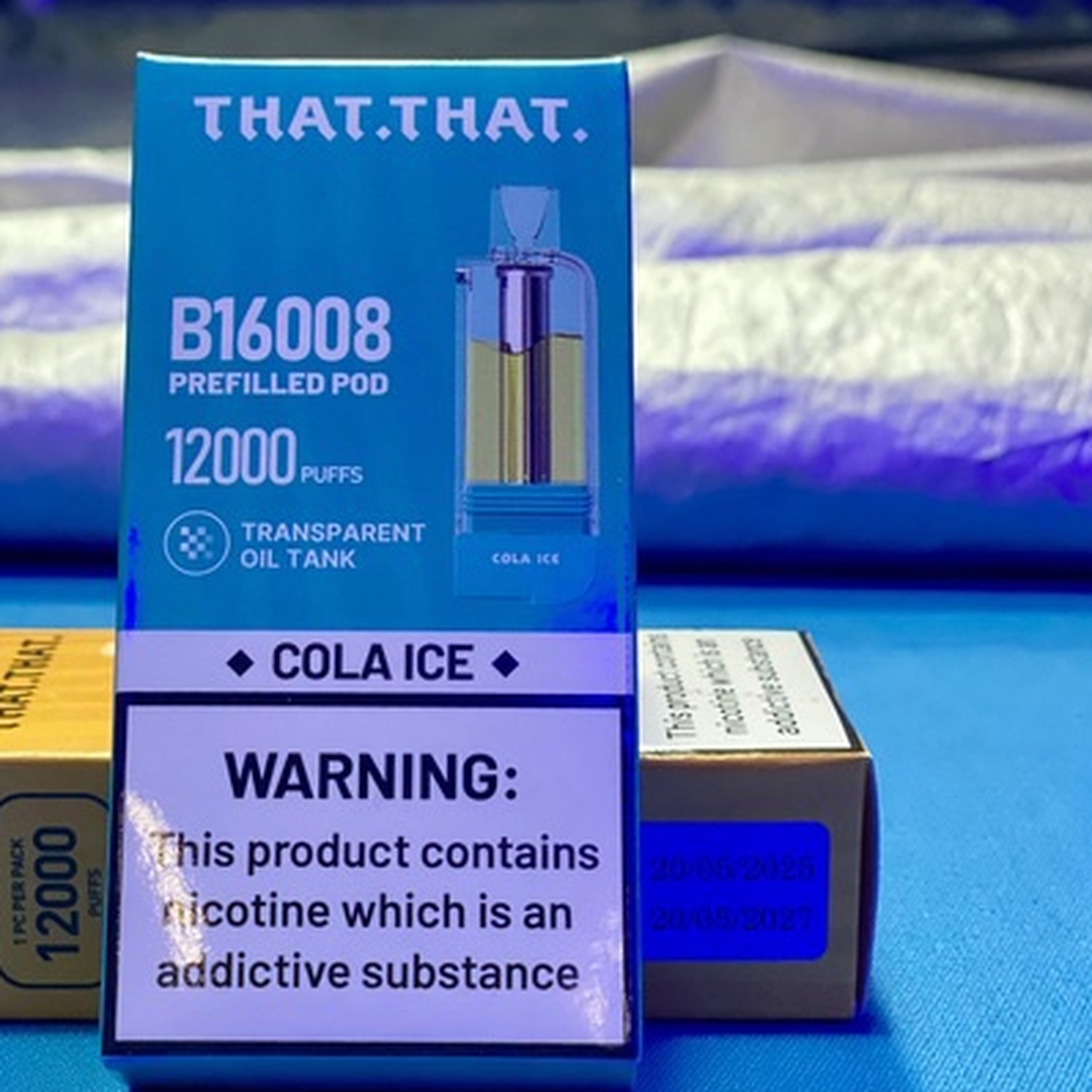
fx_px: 2748
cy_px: 479
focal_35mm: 77
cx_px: 414
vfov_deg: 22.5
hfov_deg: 22.4
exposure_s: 1/100
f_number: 2
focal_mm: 6
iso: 160
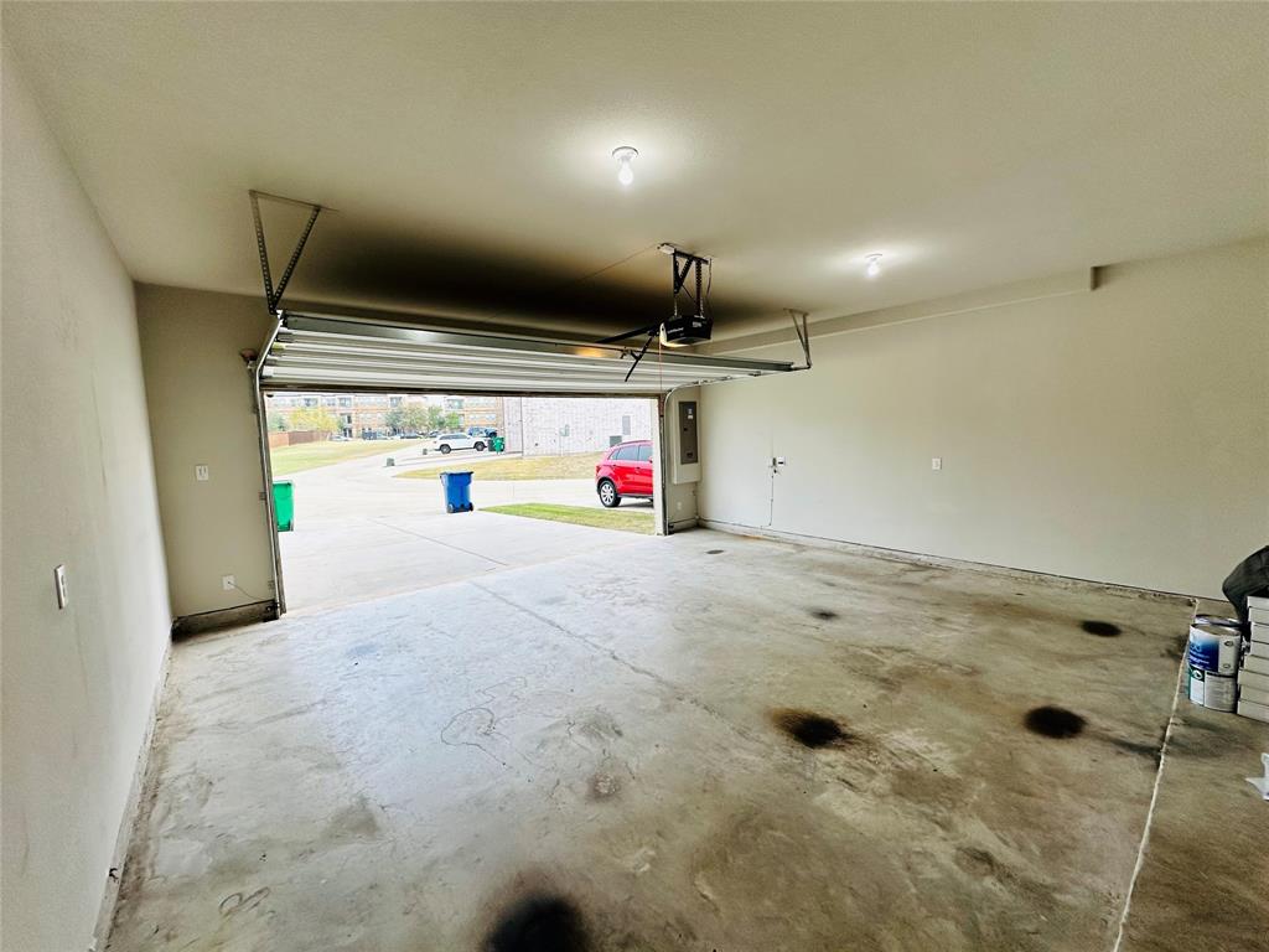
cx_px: 634
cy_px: 476
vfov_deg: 85.7
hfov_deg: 102.1
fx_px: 513
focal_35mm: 14
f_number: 2.2
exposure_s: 1/259
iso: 40
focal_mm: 2.22
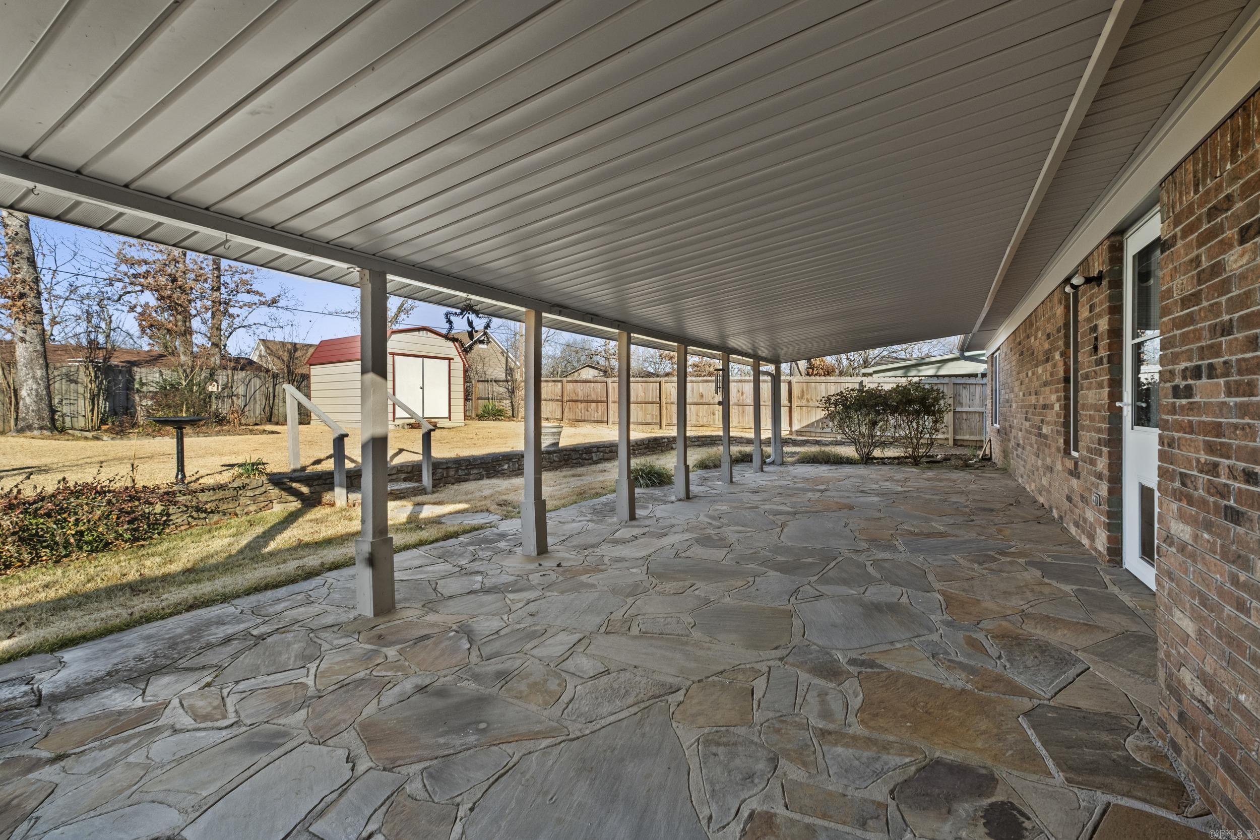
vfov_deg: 77.3
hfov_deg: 100.4
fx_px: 525
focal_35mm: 15
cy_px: 420
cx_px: 630
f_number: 5.6
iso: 400
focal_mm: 10
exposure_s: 1/50
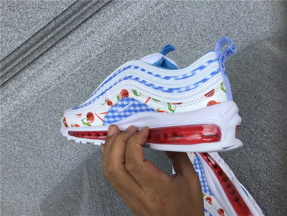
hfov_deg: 58.4
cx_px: 144
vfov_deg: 45.4
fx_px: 257
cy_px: 108
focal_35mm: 31
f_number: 2.4
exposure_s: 1/485
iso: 25
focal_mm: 3.3
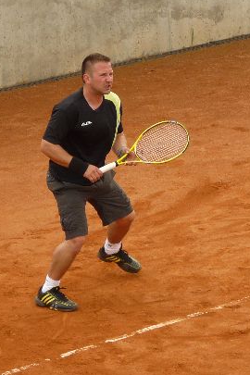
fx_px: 2698
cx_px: 127
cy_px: 140
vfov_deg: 7.9
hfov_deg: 5.3
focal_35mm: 259
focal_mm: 20.6
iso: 100
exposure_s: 1/250
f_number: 4.5
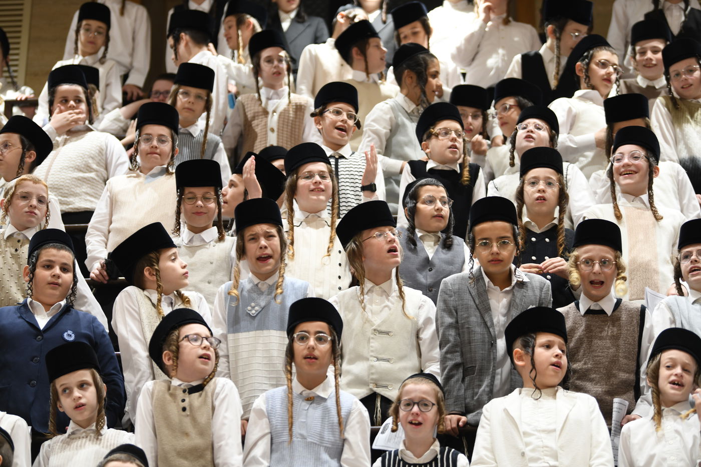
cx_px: 350
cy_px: 234
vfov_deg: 13.4
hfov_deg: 20.0
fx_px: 1986
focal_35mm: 102
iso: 500
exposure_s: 1/100
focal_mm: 102
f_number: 2.8
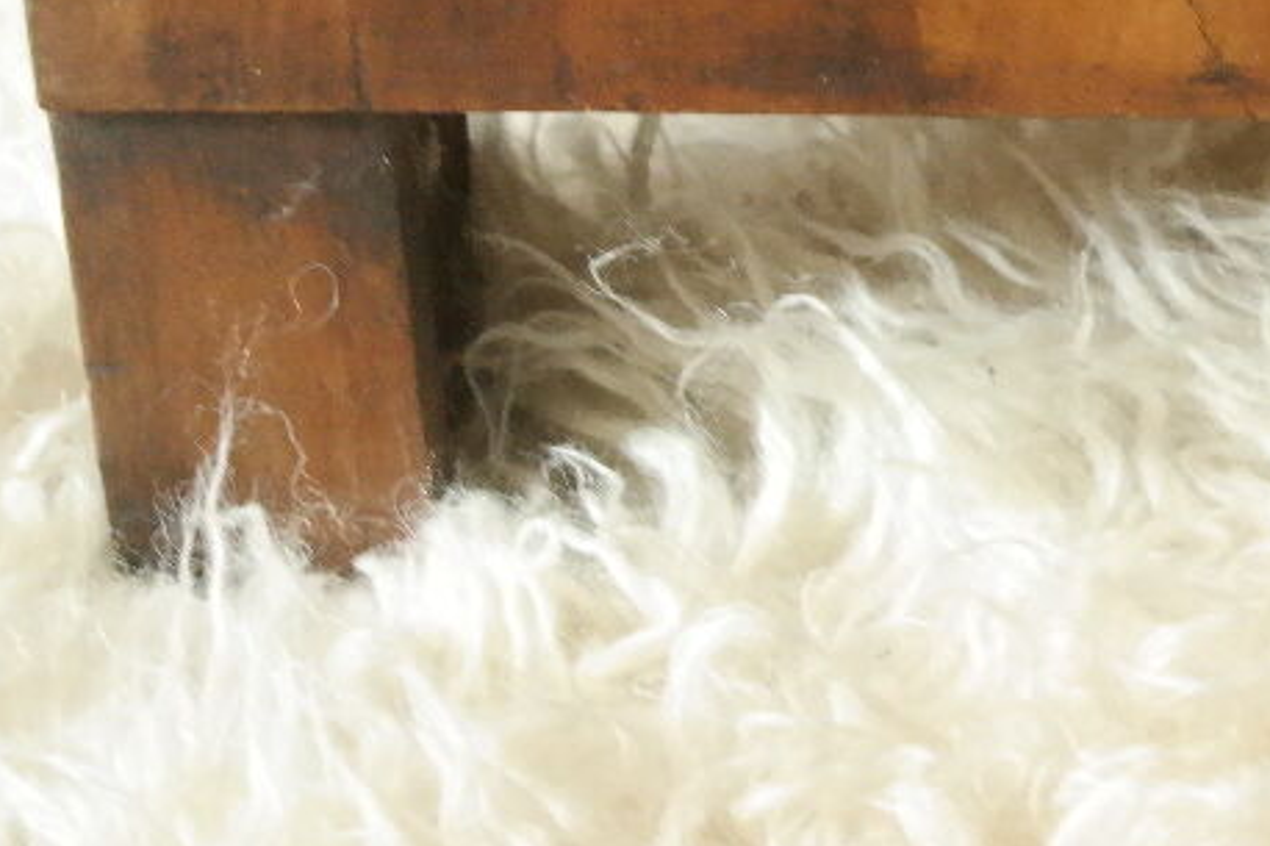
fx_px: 7723
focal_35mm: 219
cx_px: 2235
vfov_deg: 6.3
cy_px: 211
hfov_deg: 9.0
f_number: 5.6
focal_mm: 38
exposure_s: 1/30
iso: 1600
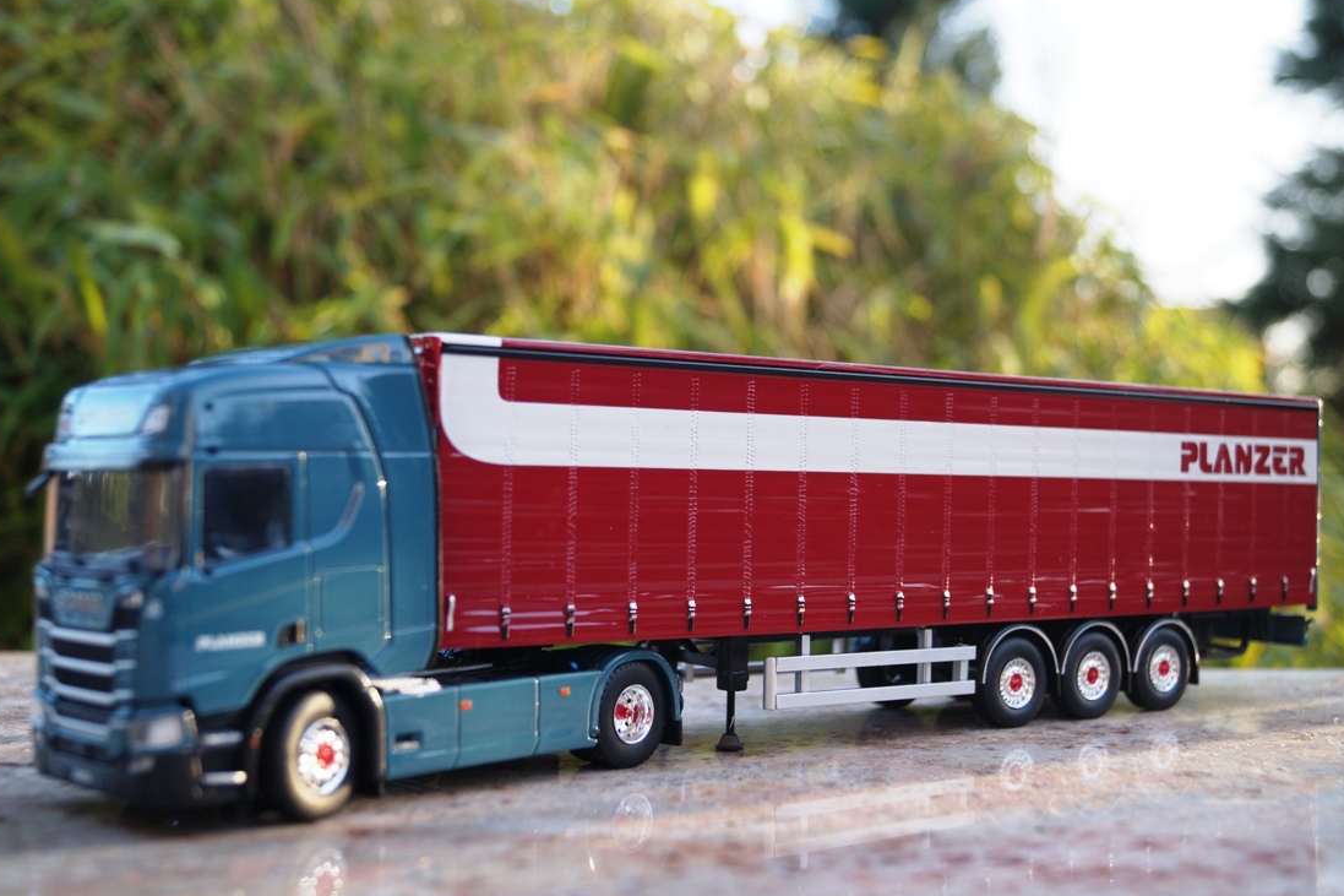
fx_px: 1530
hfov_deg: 47.4
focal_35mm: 41
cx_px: 670
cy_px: 455
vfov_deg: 32.6
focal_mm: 26
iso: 250
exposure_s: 1/160
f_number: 4.5
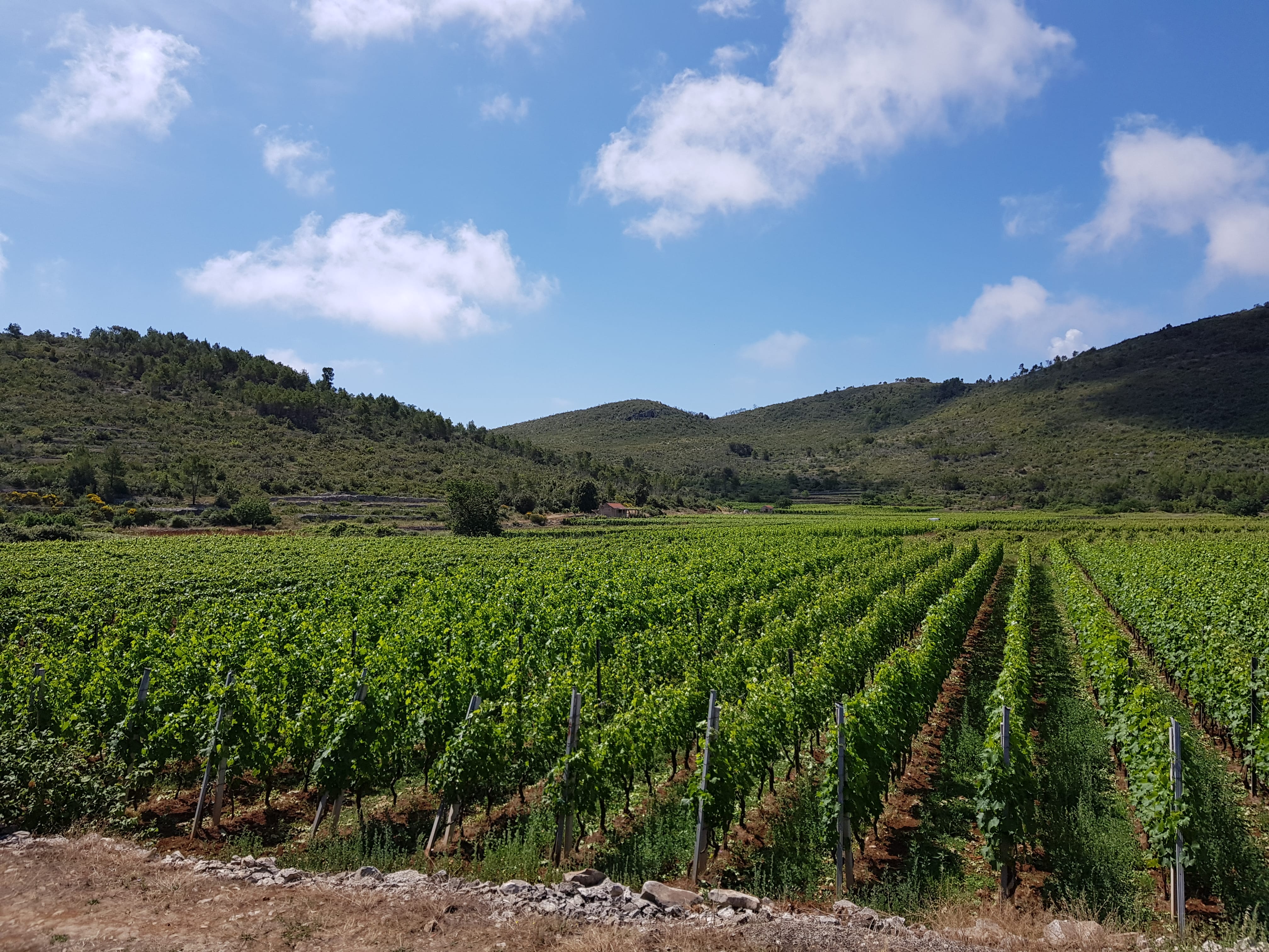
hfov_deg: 67.3
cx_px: 634
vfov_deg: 53.1
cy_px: 476
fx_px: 953
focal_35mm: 26
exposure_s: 1/3120
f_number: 1.7
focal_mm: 4.2
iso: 40
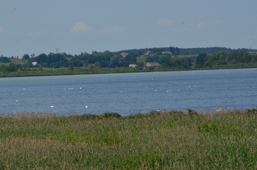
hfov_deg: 7.8
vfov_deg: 5.1
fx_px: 1891
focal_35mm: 266
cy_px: 83
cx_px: 122
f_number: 36
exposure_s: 1/320
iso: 720
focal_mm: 165
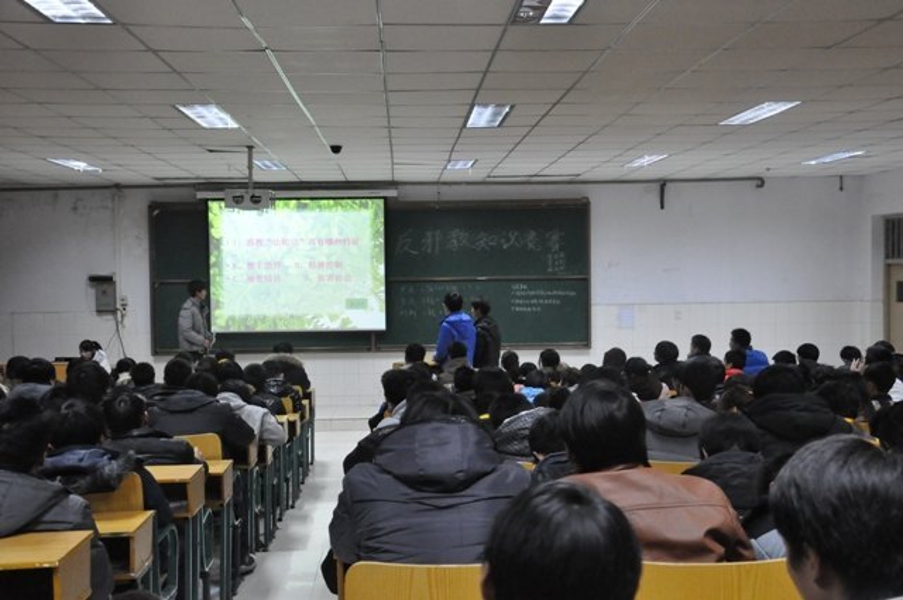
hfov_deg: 49.6
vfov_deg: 34.1
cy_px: 300
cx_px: 452
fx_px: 977
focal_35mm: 39
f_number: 7.1
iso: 3200
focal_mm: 26
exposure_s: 1/50
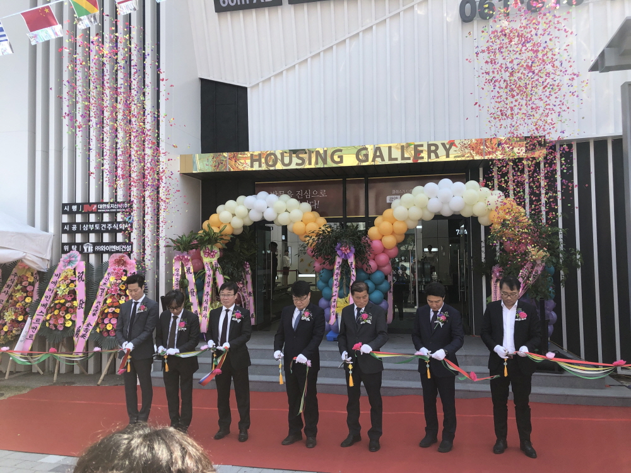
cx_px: 316
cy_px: 236
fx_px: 510
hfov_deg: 63.4
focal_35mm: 28
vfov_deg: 49.7
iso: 20
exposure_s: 1/685
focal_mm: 3.99
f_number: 1.8
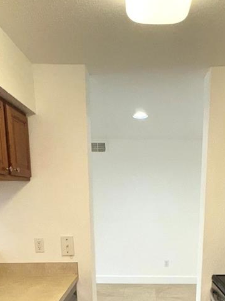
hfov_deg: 40.3
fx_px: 303
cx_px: 144
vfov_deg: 48.3
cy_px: 258
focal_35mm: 35
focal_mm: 2.22
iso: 160
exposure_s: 1/120
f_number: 2.2
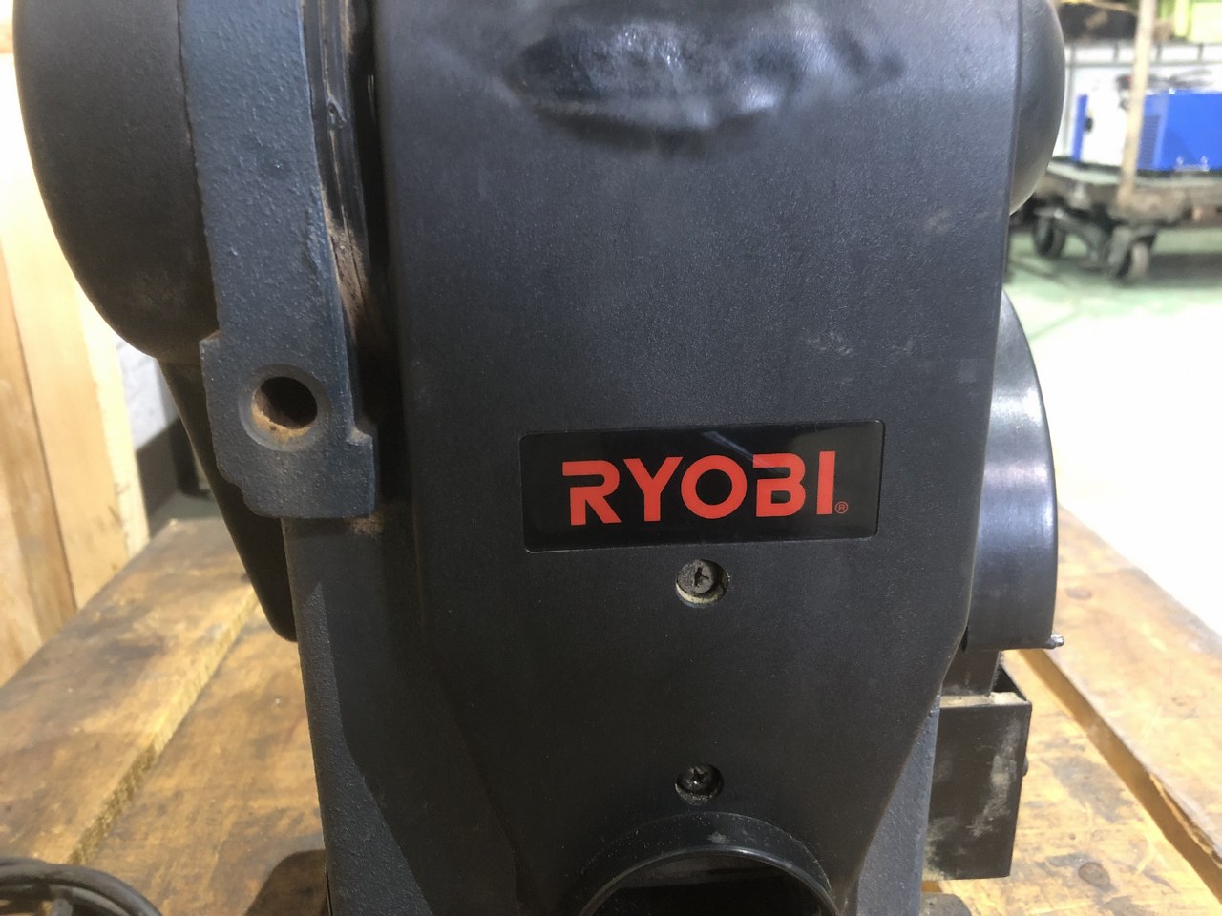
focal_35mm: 28
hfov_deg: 63.4
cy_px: 458
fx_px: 988
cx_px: 611
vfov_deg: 49.7
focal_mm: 3.99
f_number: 1.8
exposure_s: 1/4
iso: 100
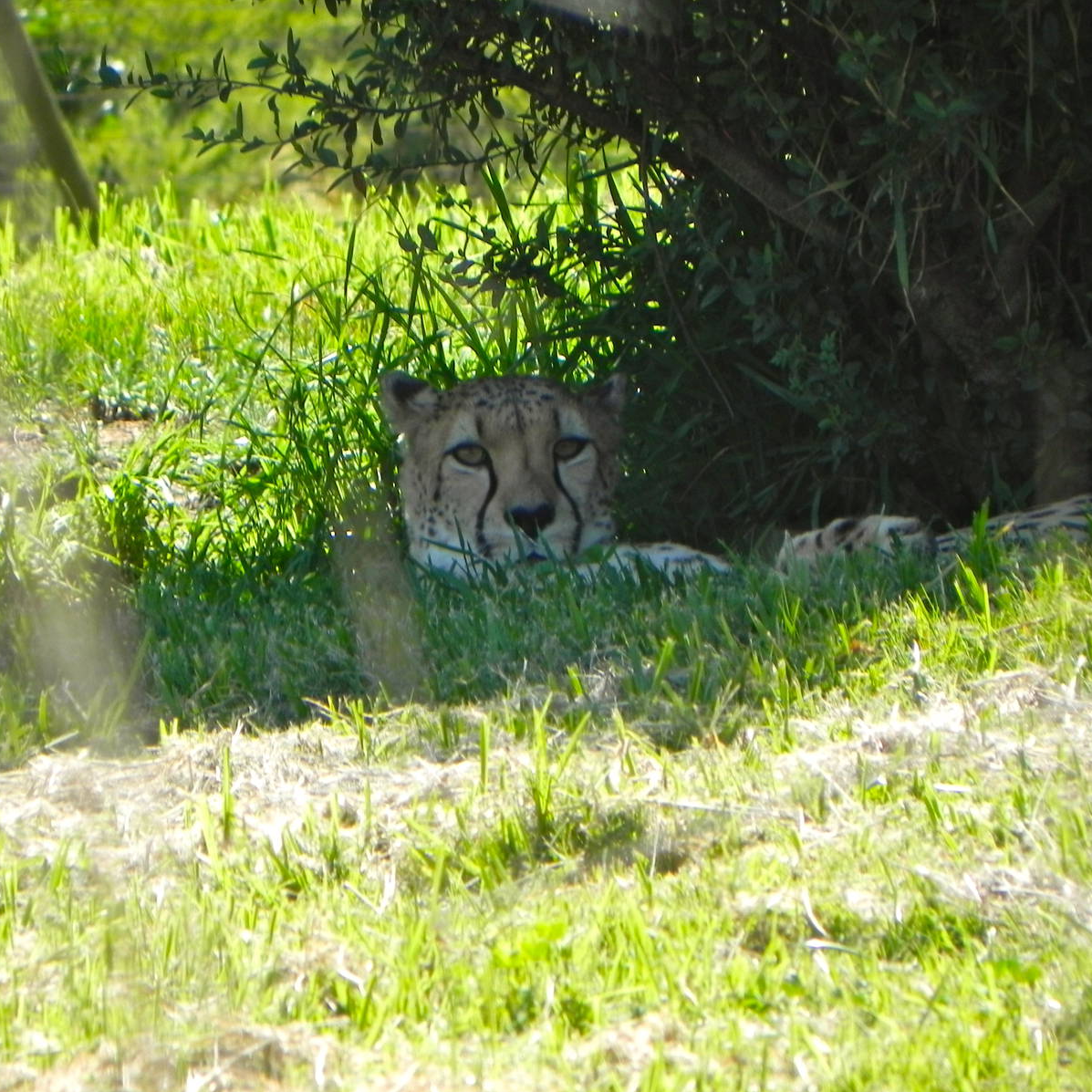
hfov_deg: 2.2
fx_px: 28588
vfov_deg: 2.2
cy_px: 546
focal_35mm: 801
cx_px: 430
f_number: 5.6
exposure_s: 1/271
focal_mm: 120
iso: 160
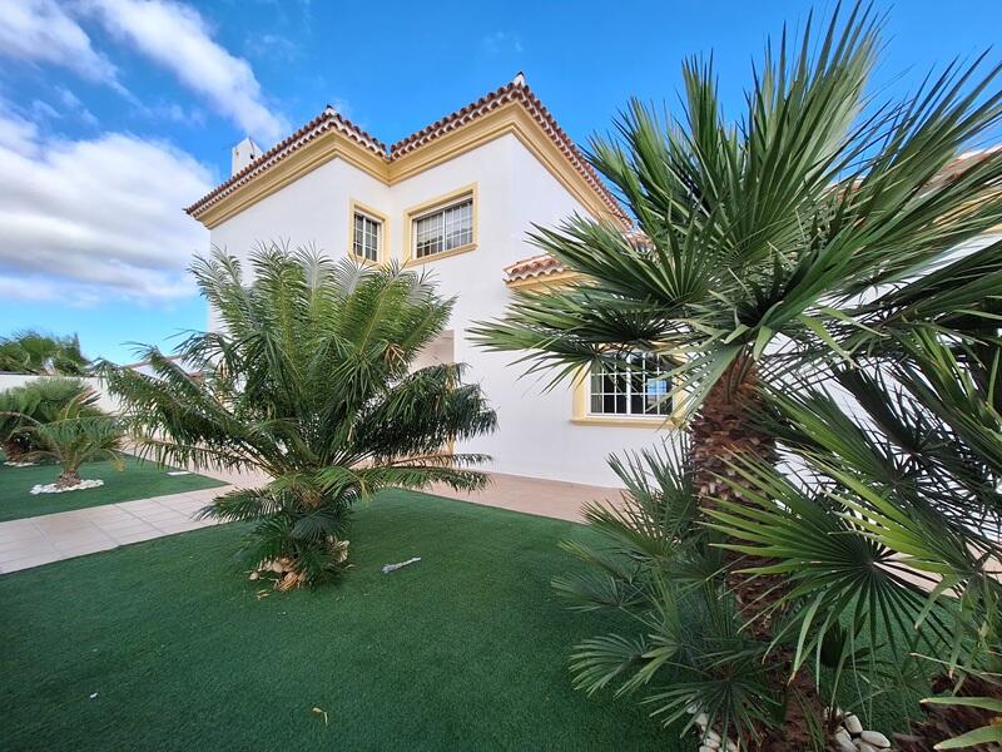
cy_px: 376
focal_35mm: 13
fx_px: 376
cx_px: 501
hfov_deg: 106.2
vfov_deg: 89.9
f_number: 2.2
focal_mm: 1.74
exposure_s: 1/835
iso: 40
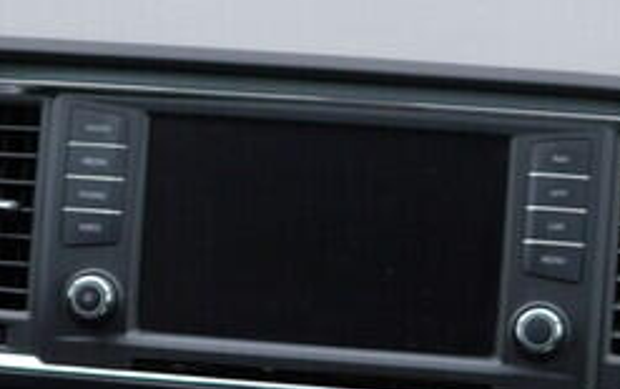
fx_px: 2571
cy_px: 315
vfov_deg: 8.6
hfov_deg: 13.7
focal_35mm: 152
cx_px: 256
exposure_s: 1/40
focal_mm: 24
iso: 125
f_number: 2.8
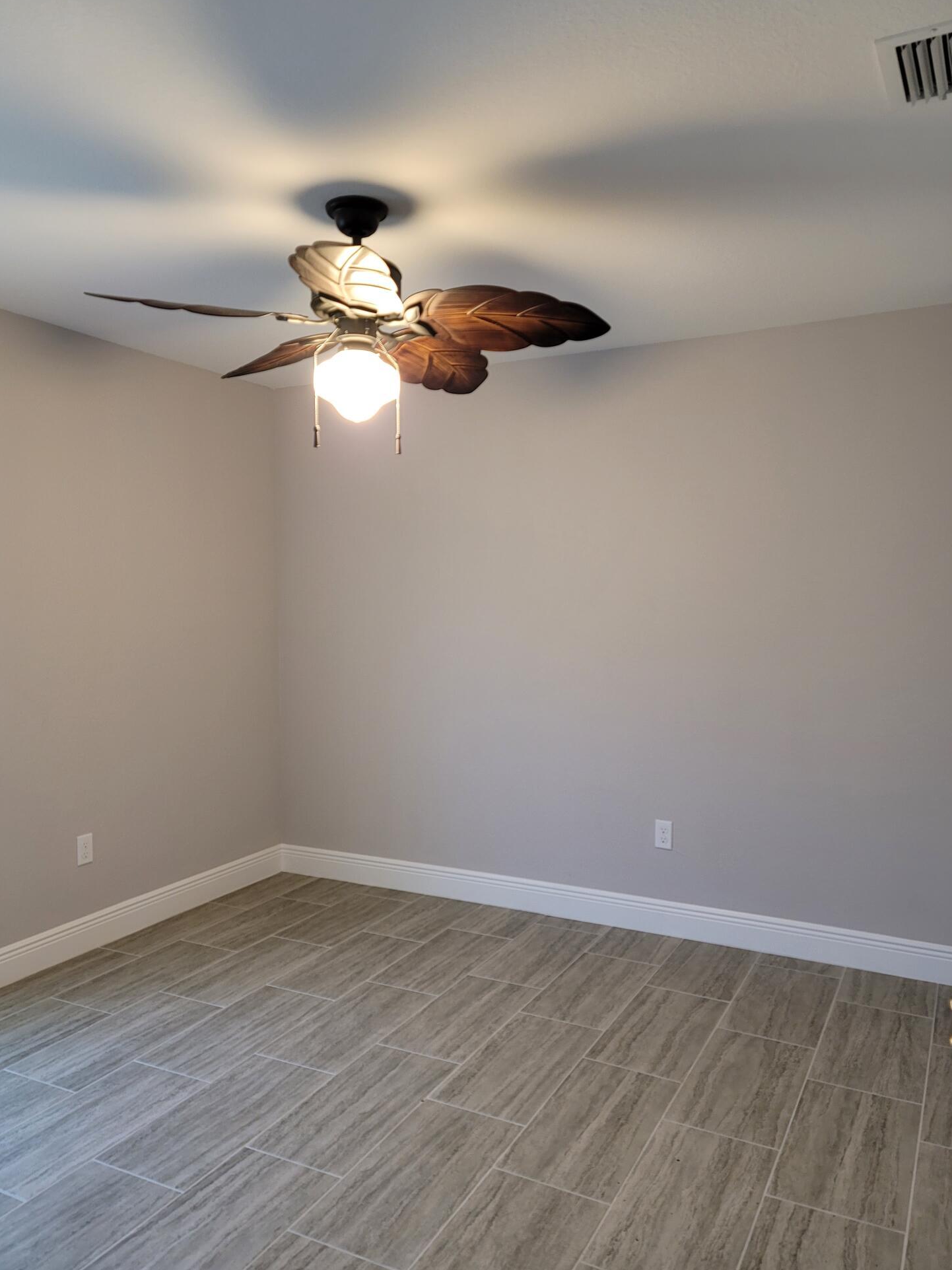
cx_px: 473
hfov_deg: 53.1
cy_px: 631
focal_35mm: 26
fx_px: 953
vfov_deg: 67.3
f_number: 1.8
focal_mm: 7
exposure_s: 1/40
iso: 250
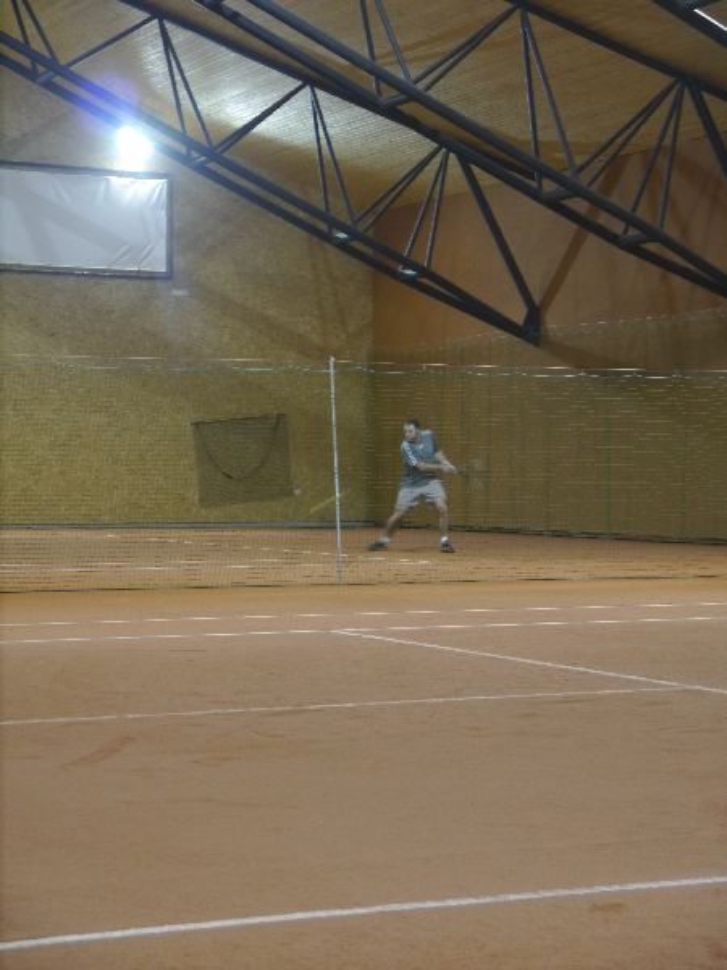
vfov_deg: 23.3
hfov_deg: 17.6
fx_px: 2352
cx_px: 364
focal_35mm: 84
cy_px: 485
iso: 800
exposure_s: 1/20
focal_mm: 42
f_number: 5.6
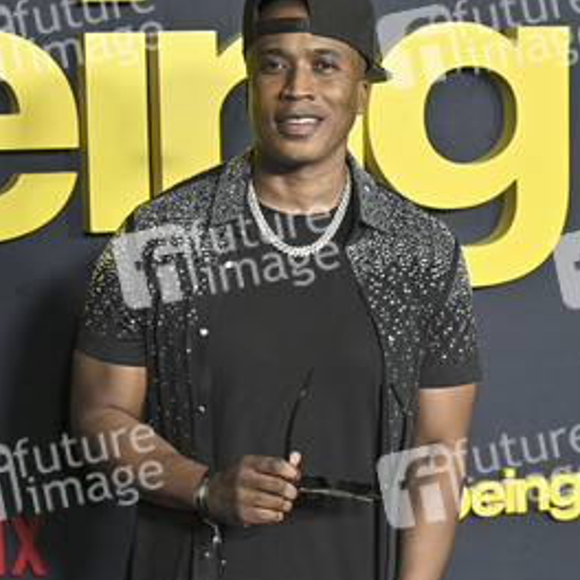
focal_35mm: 112
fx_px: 2123
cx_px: 290
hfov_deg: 15.6
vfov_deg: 15.5
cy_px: 367
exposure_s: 1/320
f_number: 5.6
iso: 2500
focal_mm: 87
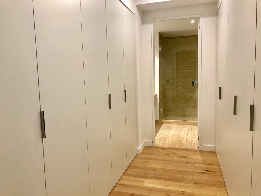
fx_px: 211
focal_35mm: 28
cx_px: 130
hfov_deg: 63.4
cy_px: 98
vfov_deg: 49.7
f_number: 1.8
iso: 40
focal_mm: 3.99
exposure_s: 1/30
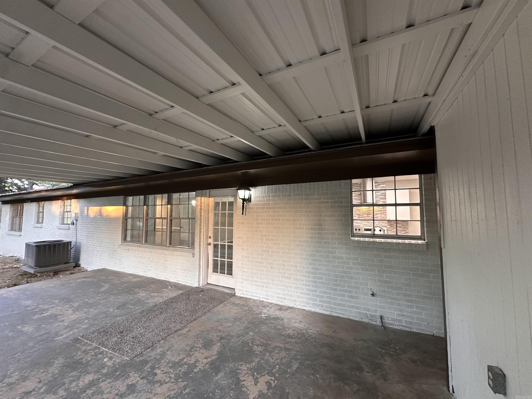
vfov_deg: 85.7
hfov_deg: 102.1
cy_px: 200
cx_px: 266
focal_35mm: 14
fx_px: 215
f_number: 2.2
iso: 250
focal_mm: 2.22
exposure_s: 1/60
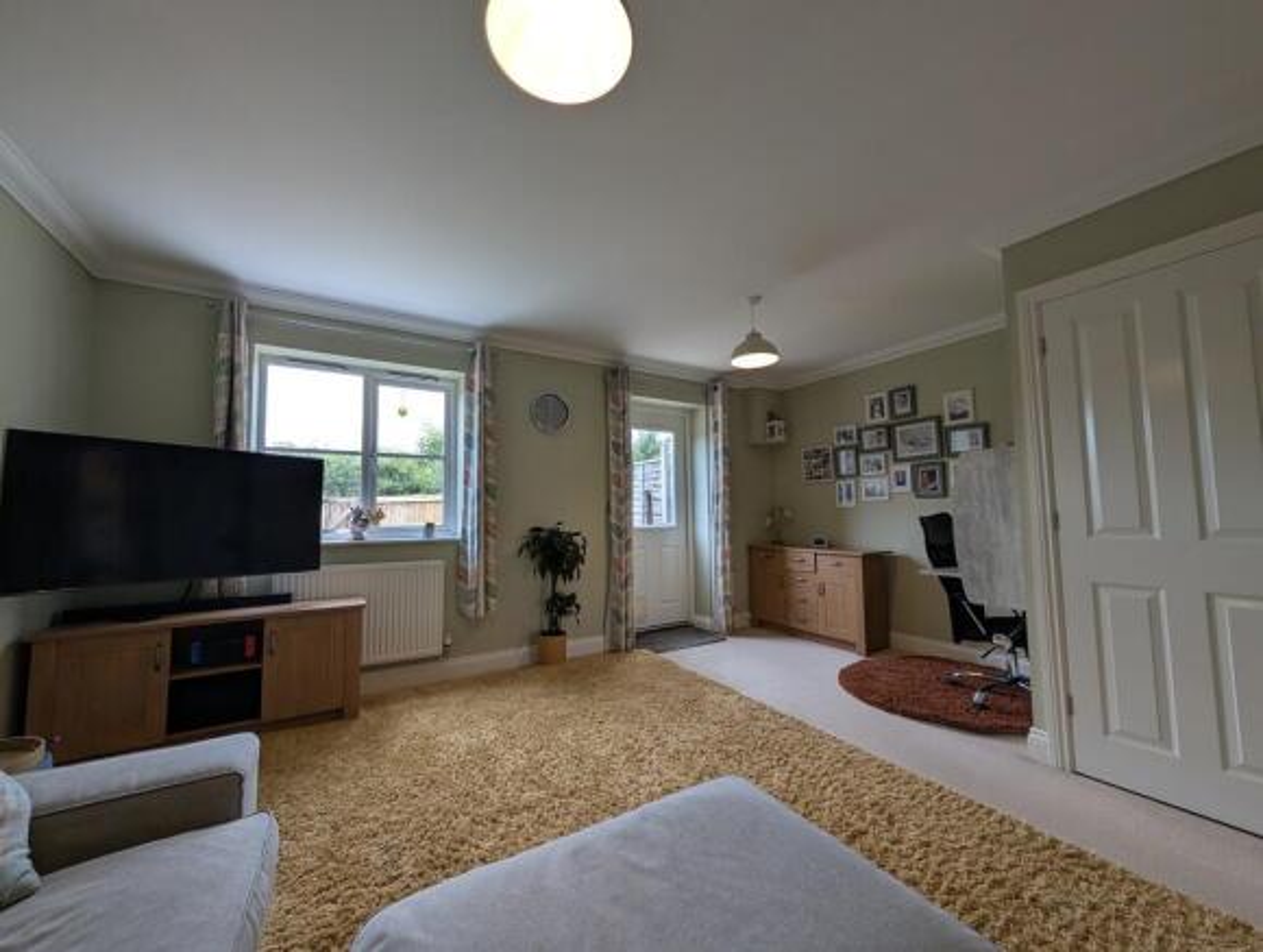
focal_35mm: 12
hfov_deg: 110.4
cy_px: 476
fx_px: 439
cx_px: 632
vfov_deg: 94.7
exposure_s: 1/132
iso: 48
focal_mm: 2.02
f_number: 1.7
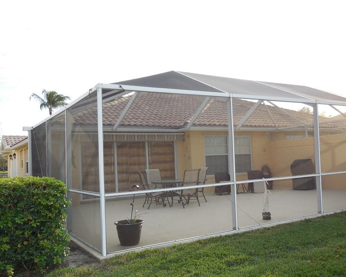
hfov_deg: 51.4
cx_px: 199
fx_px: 358
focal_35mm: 35
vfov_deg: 42.2
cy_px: 151
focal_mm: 5.3
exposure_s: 1/320
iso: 125
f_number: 3.2
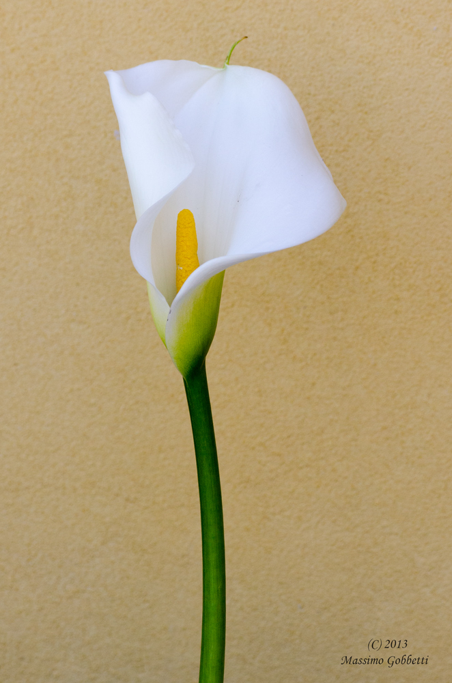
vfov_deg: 15.2
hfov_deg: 10.1
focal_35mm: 135
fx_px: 2555
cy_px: 342
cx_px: 226
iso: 400
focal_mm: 90
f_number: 8
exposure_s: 1/640
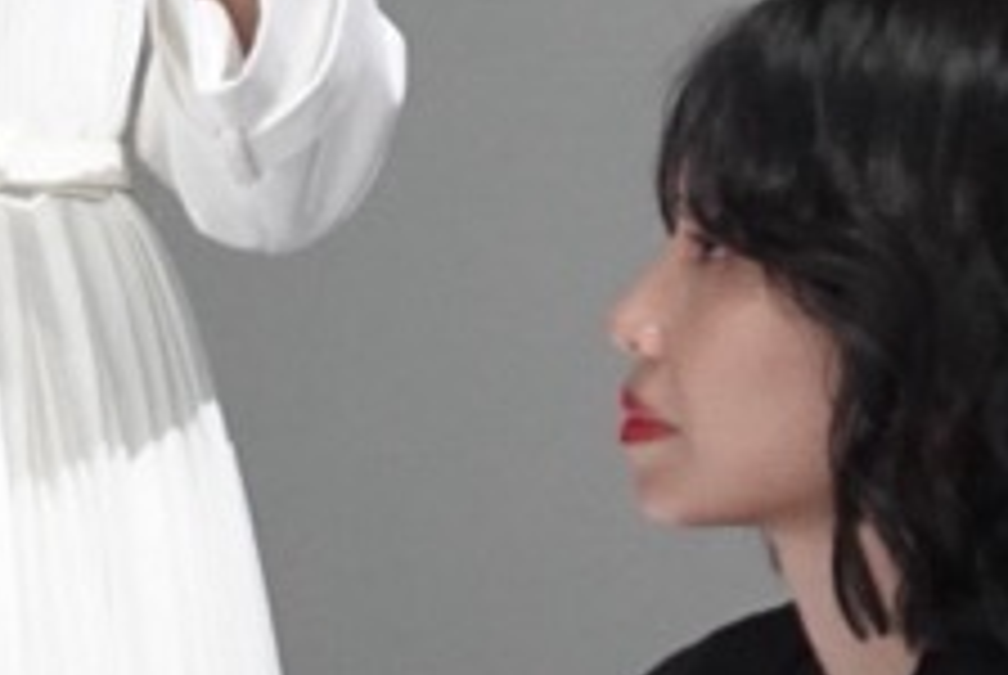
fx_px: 31989
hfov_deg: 1.8
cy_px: -479
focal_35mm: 1141
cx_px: 328
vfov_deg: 1.2
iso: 800
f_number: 4.5
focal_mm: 72
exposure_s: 1/100
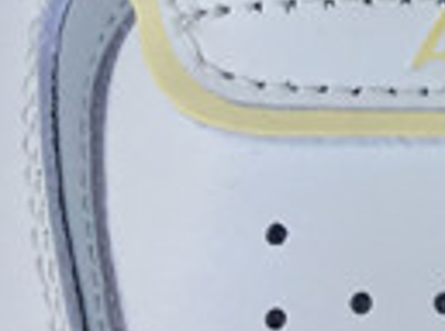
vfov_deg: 6.8
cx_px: 959
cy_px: 53
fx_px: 2782
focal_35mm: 217
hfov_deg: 8.6
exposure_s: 1/375
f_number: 2.4
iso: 25
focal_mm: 3.3
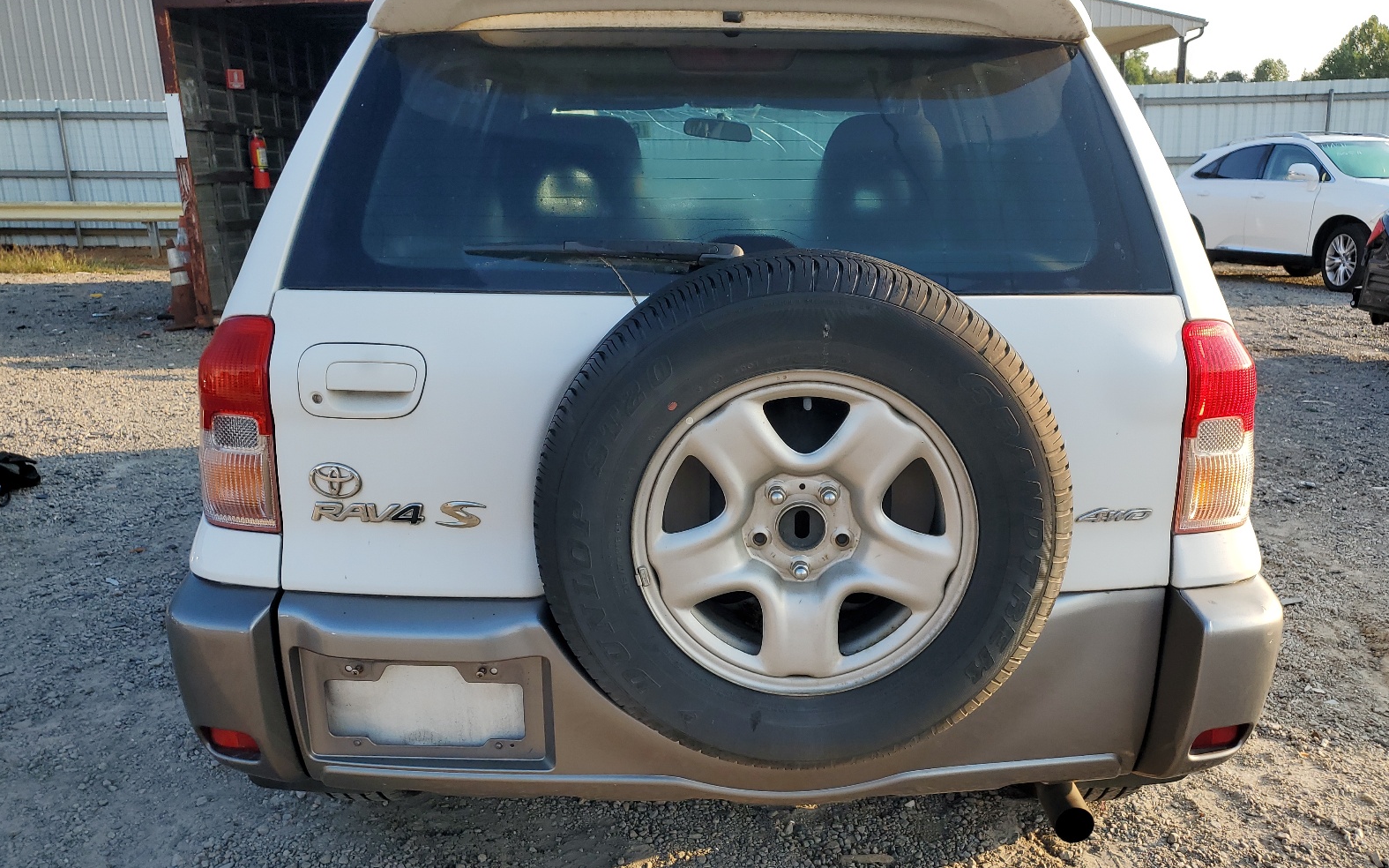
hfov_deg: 66.5
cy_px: 434
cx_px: 705
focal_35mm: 28
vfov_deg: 44.5
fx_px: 1060
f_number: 1.5
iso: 50
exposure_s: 1/833
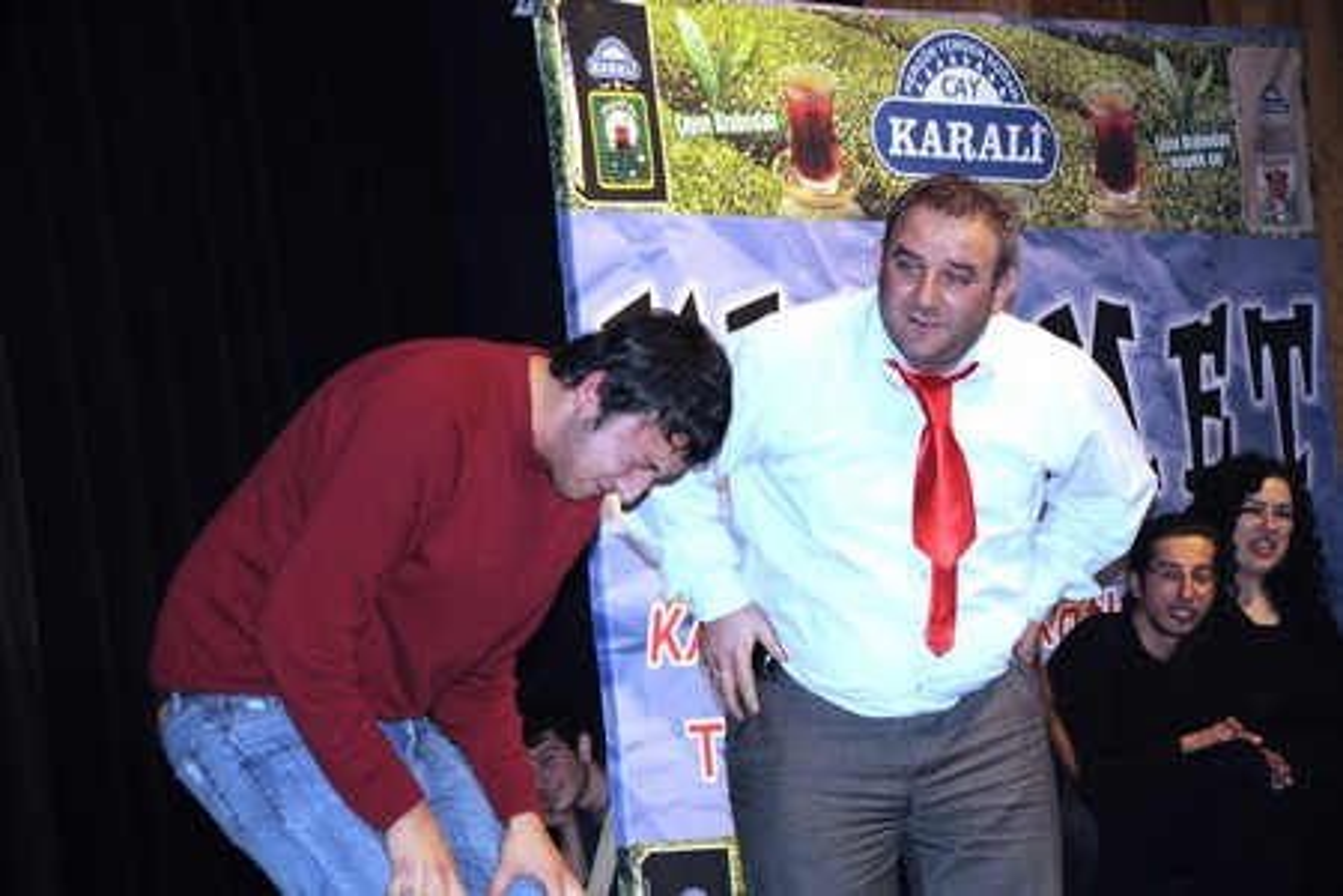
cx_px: 672
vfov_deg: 11.4
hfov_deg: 17.1
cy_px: 448
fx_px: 4476
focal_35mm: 120
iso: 400
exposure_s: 1/60
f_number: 5.3
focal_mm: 80
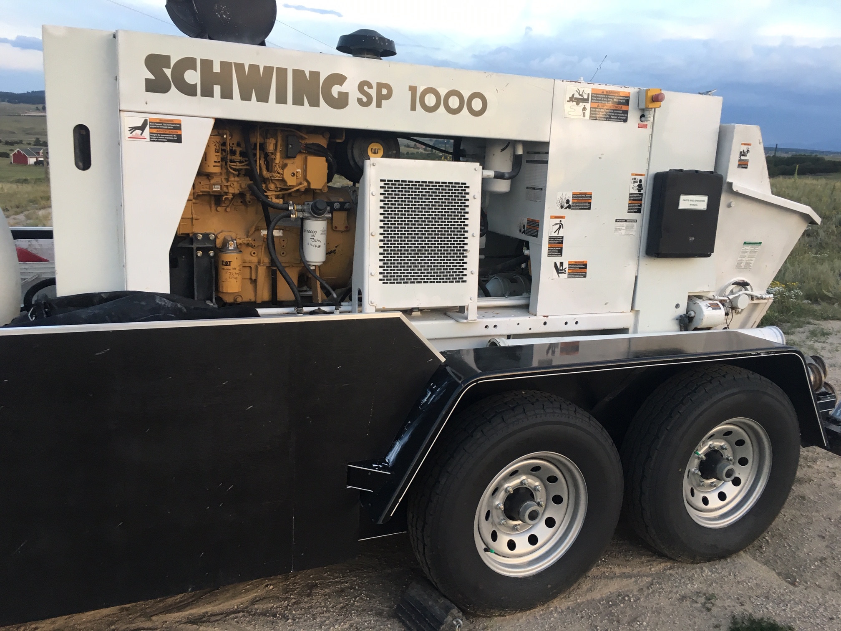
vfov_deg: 48.2
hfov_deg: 61.7
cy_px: 316
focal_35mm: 29
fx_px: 705
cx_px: 420
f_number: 2.2
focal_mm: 4.15
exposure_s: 1/30
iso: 25
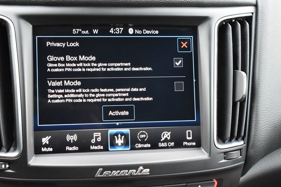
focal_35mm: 60
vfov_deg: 22.6
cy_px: 94
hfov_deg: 33.4
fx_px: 468
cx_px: 140
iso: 3200
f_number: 4.8
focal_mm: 40
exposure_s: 1/80
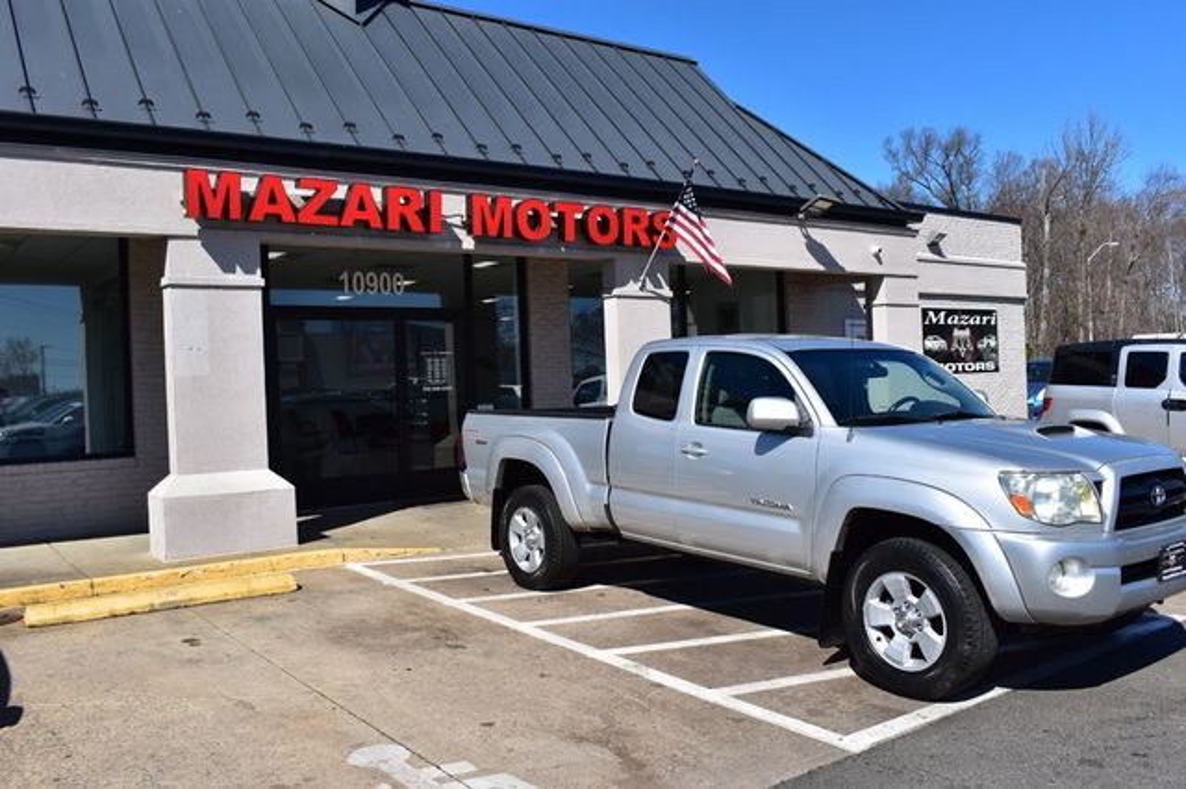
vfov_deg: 43.6
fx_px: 988
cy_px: 394
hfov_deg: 62.0
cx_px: 593
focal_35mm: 30
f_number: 11
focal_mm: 20
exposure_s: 1/500
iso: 250
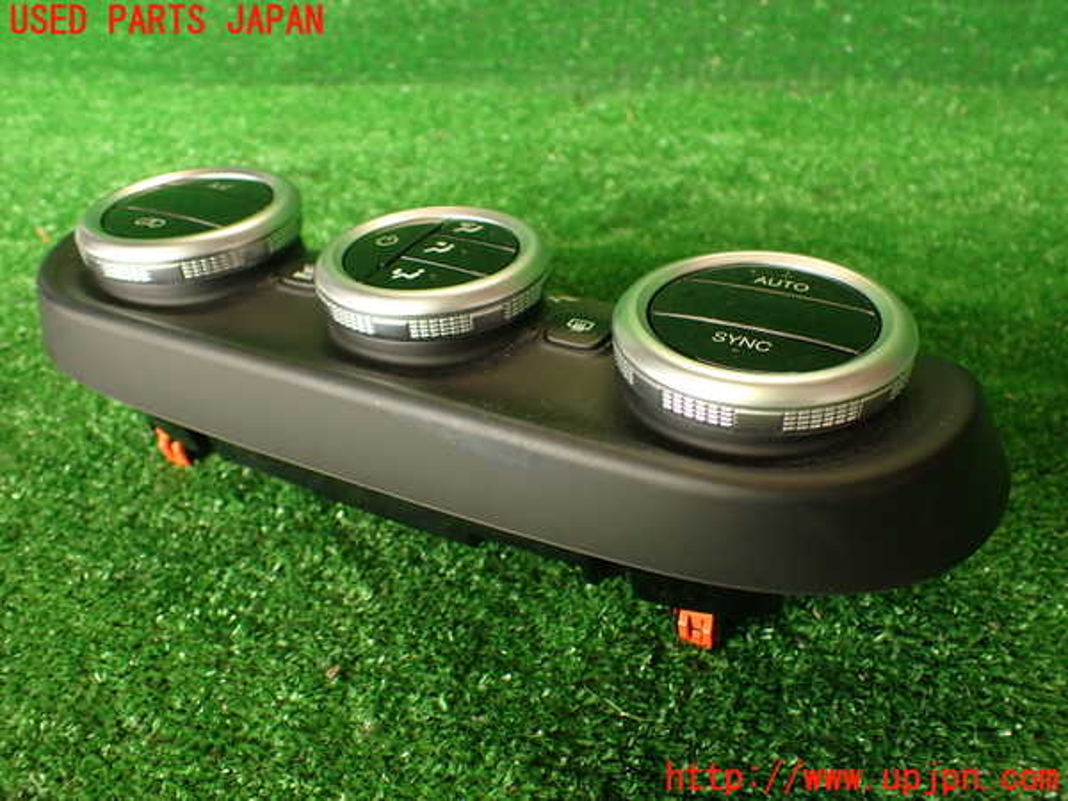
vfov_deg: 46.8
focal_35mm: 30
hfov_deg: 60.0
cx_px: 534
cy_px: 400
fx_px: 926
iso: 200
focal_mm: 5.4
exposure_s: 1/60
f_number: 2.3
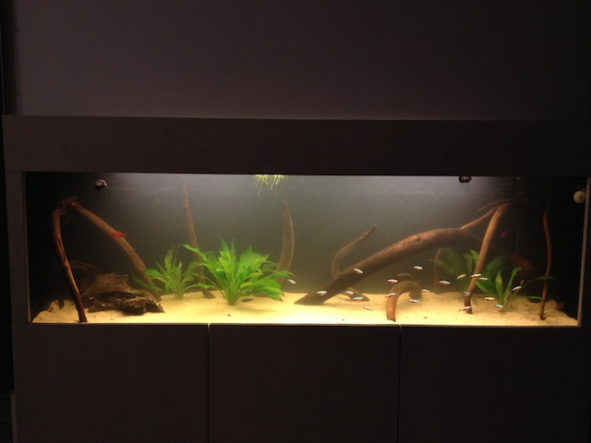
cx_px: 296
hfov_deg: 52.6
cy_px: 222
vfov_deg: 40.7
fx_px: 598
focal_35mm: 35
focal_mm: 4.28
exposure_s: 1/20
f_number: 2.4
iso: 125
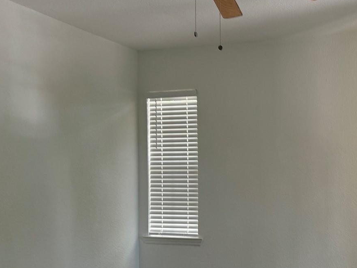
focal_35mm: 44
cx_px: 319
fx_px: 454
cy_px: 185
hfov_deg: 39.9
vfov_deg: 32.5
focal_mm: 6.76
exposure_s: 1/60
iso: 125
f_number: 1.78
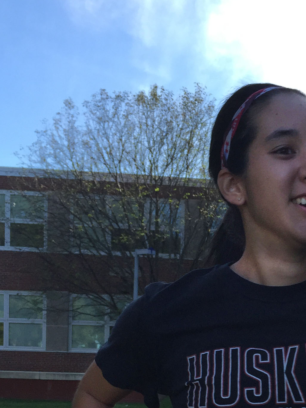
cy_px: 396
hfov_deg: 20.7
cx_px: 302
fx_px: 813
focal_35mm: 69
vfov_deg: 26.8
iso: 32
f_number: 2.2
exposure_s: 1/760
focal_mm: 4.15
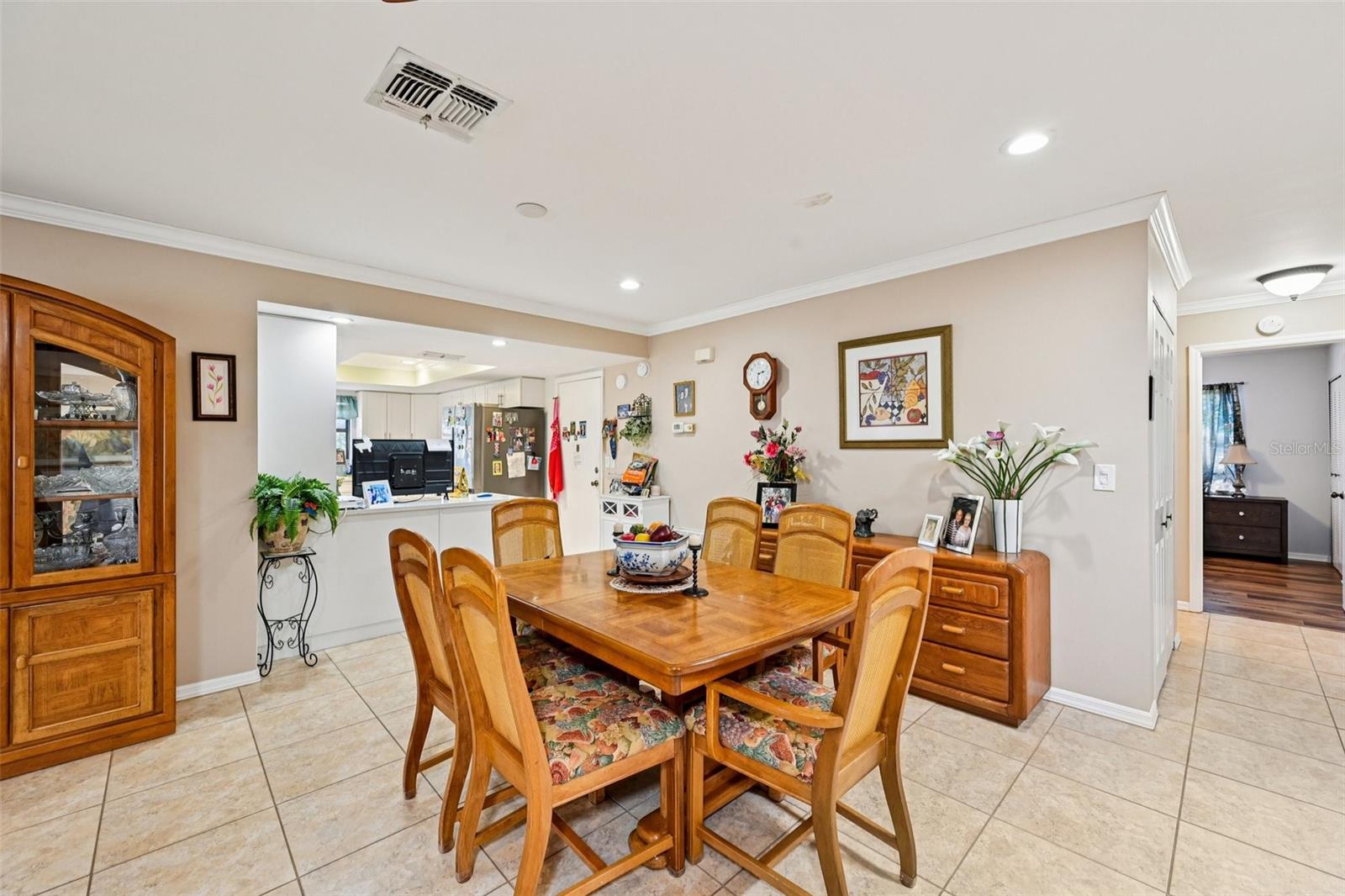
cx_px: 672
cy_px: 448
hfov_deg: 104.3
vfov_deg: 81.2
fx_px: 523
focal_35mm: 14
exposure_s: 1/8
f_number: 8
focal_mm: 14
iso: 400
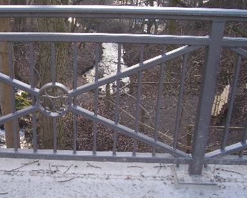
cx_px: 65
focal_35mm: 49
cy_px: 126
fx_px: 358
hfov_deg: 37.2
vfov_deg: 30.7
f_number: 2.7
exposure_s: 1/125
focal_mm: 5.6
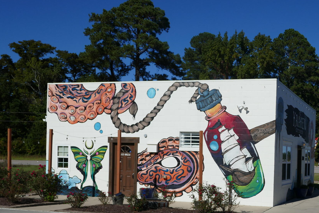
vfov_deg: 25.2
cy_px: 158
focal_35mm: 53
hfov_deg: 36.6
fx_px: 470
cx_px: 241
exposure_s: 1/4000
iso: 125
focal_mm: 11.7
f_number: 3.3
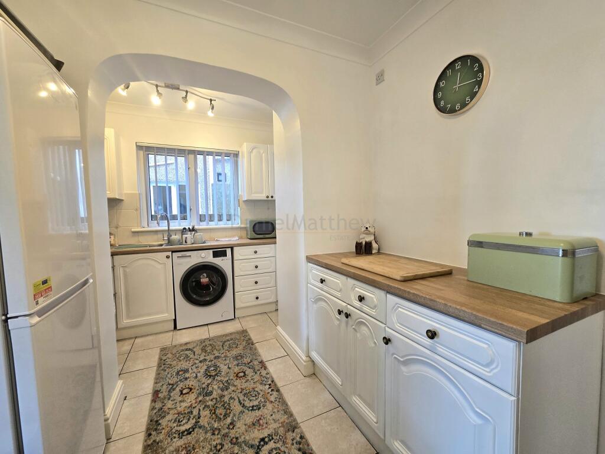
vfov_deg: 89.9
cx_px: 302
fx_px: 227
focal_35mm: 13
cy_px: 227
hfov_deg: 106.2
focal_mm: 2.2
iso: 80
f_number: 2.2
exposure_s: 1/50.3
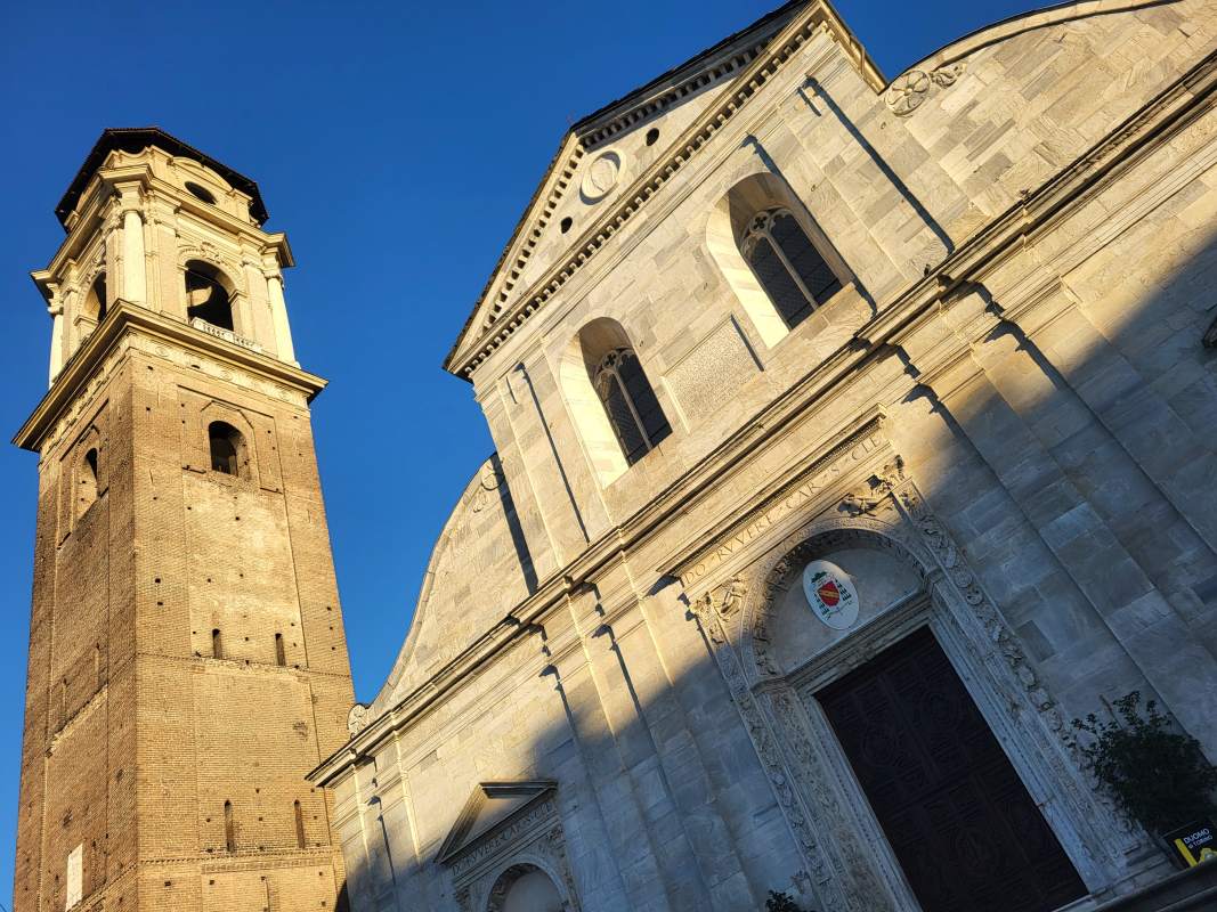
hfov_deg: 67.3
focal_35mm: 26
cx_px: 608
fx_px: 914
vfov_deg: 53.1
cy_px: 456
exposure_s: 1/1384
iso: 40
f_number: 1.8
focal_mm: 5.4
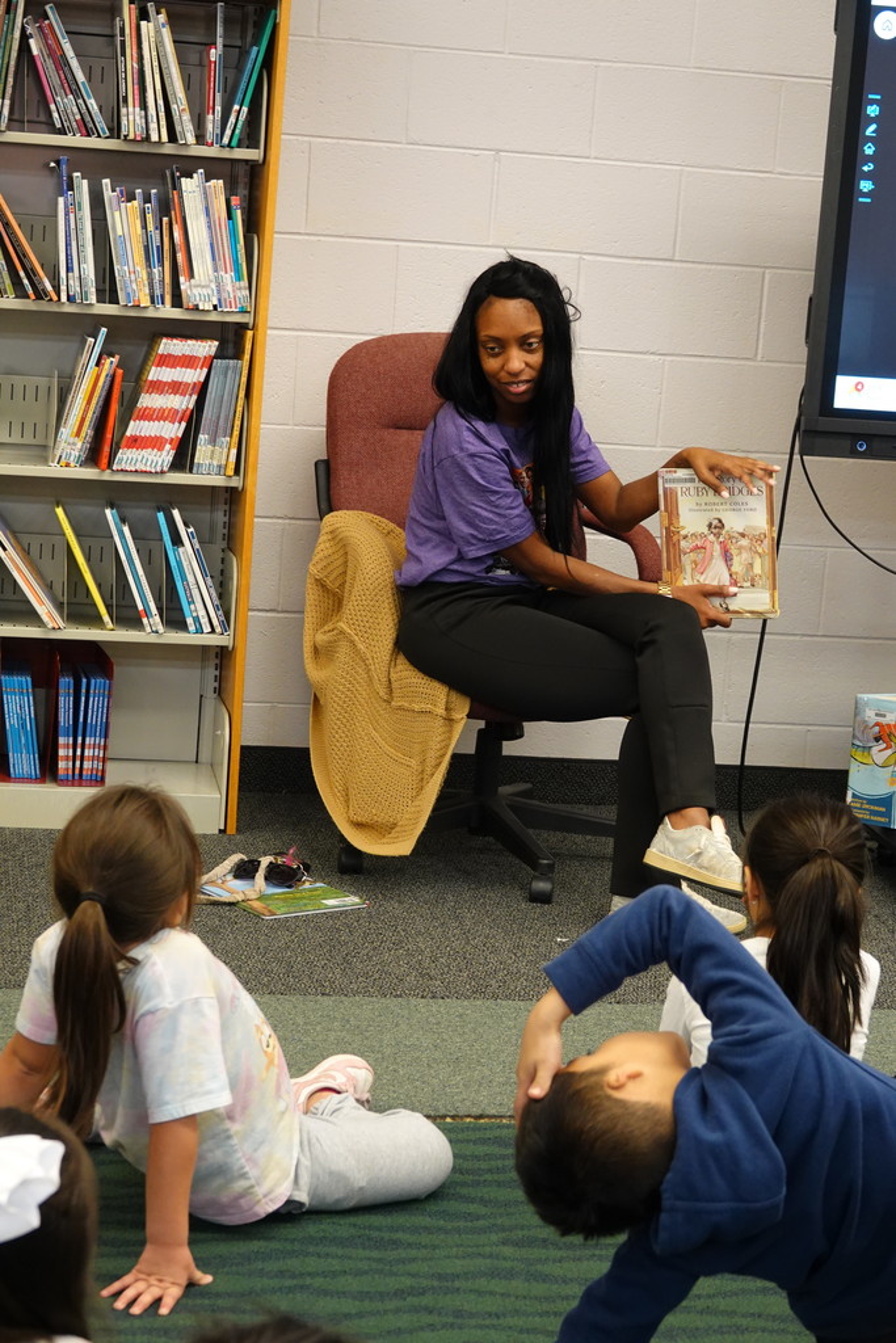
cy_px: 672
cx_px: 448
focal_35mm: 74
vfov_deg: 27.3
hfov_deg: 18.4
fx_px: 2762
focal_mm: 27.24
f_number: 3.5
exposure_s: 1/60
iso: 800
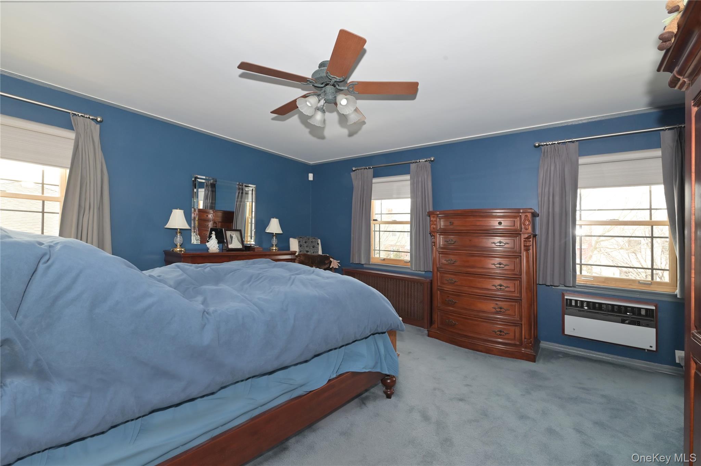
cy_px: 233
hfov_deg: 104.3
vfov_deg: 81.1
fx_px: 272
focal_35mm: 14
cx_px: 350
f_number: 10
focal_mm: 14
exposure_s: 1/80
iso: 1250
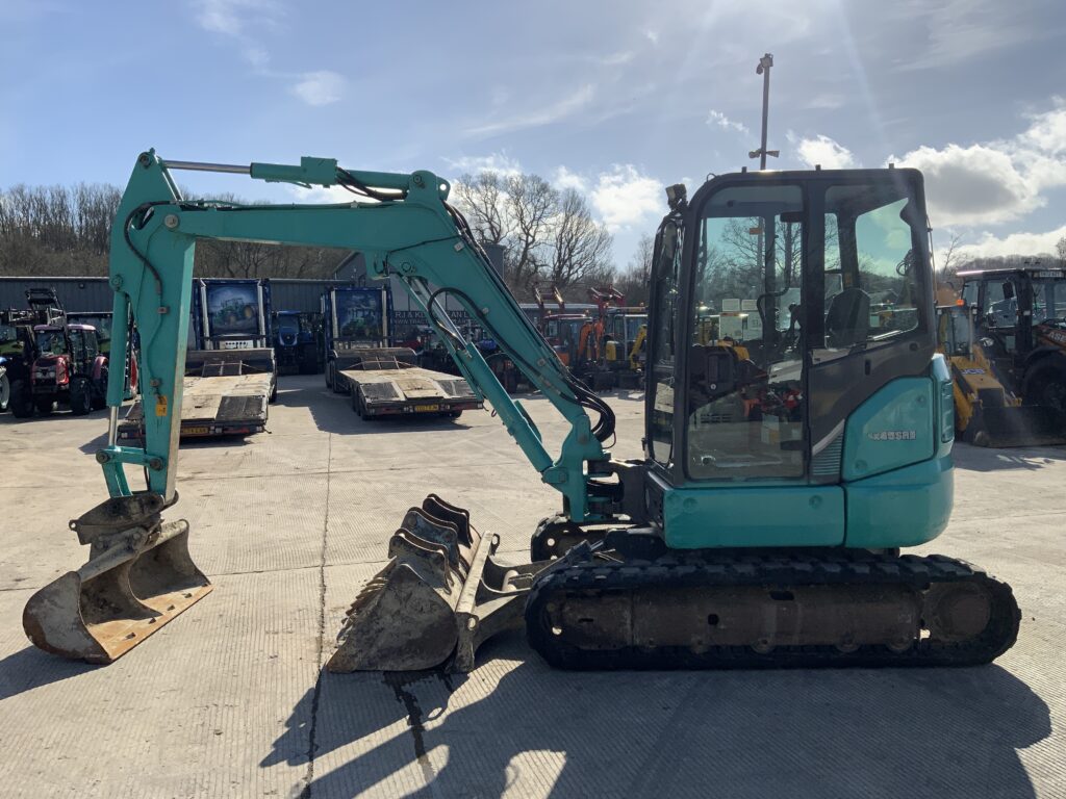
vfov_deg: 48.2
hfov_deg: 61.7
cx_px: 533
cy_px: 400
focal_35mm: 29
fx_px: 893
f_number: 1.8
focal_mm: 3
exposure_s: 1/3322
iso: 20
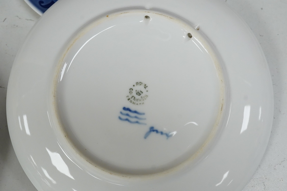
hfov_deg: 43.6
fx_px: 359
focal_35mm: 45
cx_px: 144
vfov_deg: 29.9
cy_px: 96
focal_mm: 30
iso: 3200
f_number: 13
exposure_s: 1/200
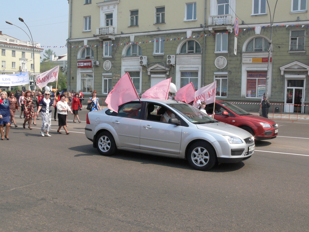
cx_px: 154
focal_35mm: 35
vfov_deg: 40.7
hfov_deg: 52.6
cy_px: 116
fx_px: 312
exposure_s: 1/500
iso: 200
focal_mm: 7.4
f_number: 8
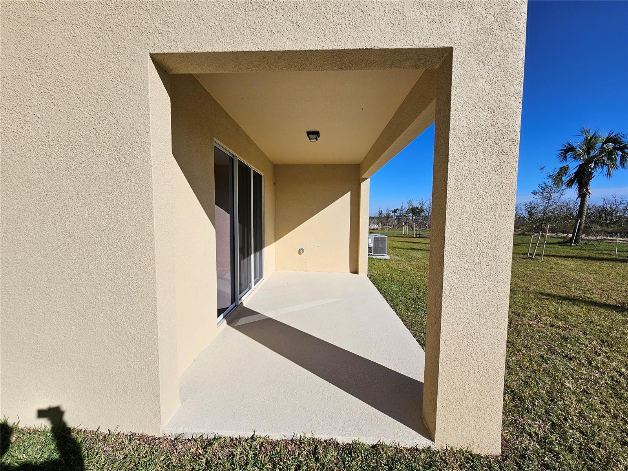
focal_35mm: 13
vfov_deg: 89.9
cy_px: 236
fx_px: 236
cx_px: 314
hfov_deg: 106.2
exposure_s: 1/5243
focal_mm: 2.2
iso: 50
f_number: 2.2
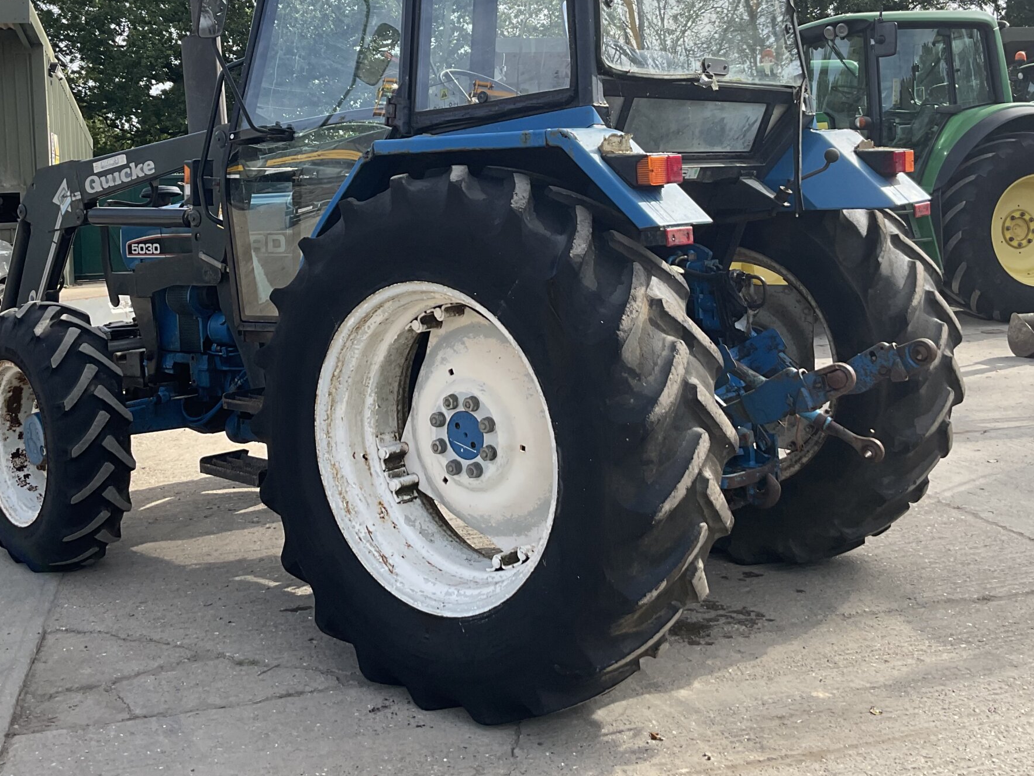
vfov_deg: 33.9
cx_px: 482
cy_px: 226
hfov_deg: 44.8
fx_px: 1255
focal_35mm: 42
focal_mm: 3
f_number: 1.8
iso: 16
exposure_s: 1/666
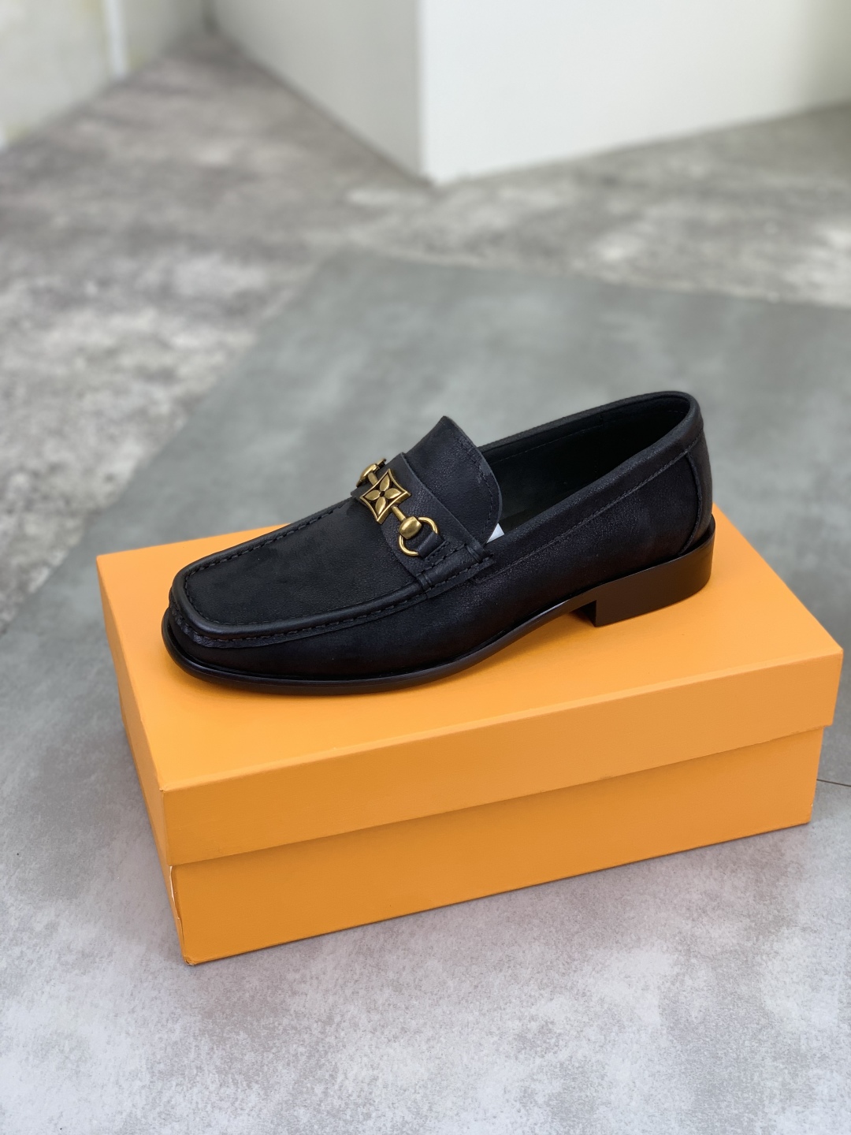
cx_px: 426
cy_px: 568
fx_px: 1704
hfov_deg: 28.0
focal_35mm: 52
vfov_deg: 36.8
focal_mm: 6
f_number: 2.4
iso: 25
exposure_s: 1/100
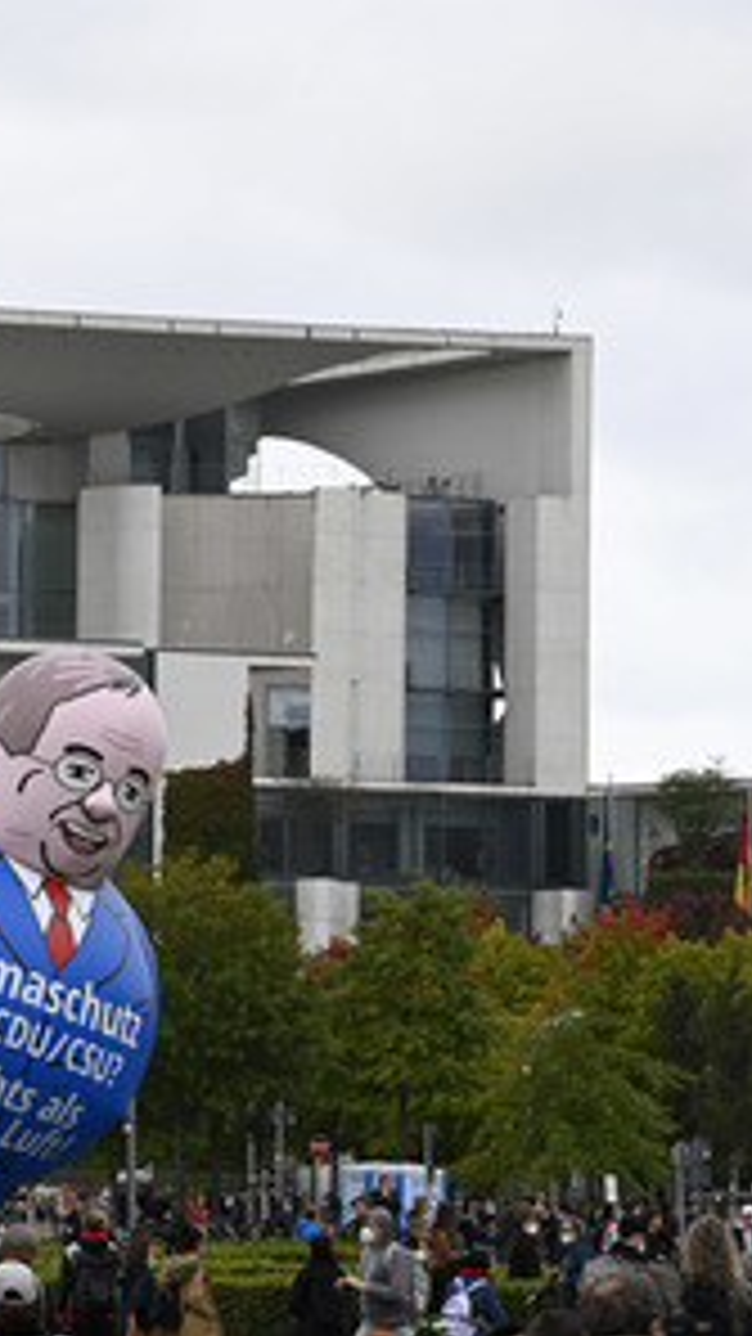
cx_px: -205
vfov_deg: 8.5
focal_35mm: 254
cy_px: 666
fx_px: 9007
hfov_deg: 4.8
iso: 800
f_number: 10
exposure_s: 1/250
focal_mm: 160
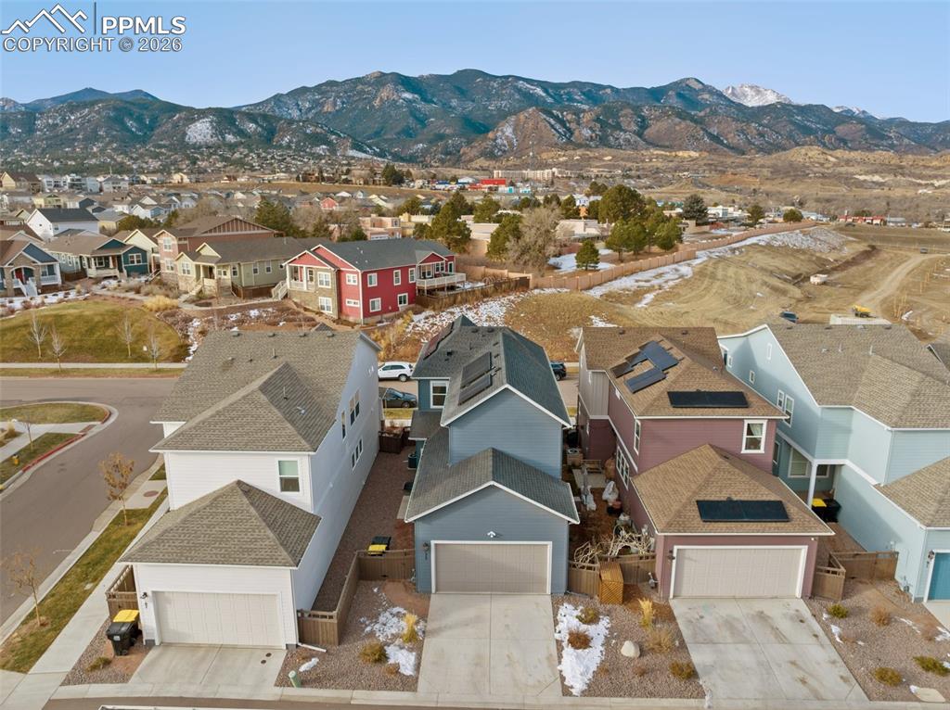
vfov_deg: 56.7
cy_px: 355
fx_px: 658
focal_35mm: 24
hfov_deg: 71.6
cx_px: 475
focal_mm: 12.29
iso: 150
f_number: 2.8
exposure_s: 1/640
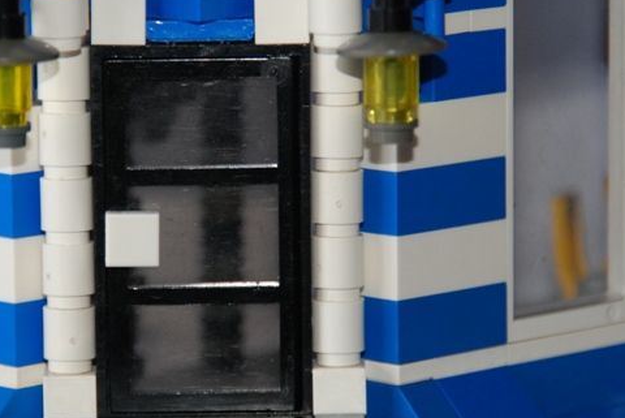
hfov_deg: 6.1
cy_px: 249
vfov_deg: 4.1
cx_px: 225
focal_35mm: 338
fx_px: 5870
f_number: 6
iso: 640
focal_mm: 135
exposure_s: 1/60
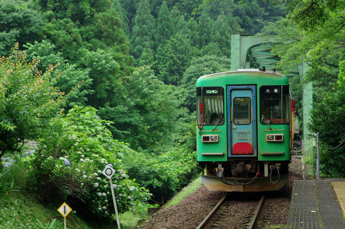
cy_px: 114
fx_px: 1071
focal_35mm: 112
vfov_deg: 12.2
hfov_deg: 18.3
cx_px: 172
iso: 640
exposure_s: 1/200
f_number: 4.5
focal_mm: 75
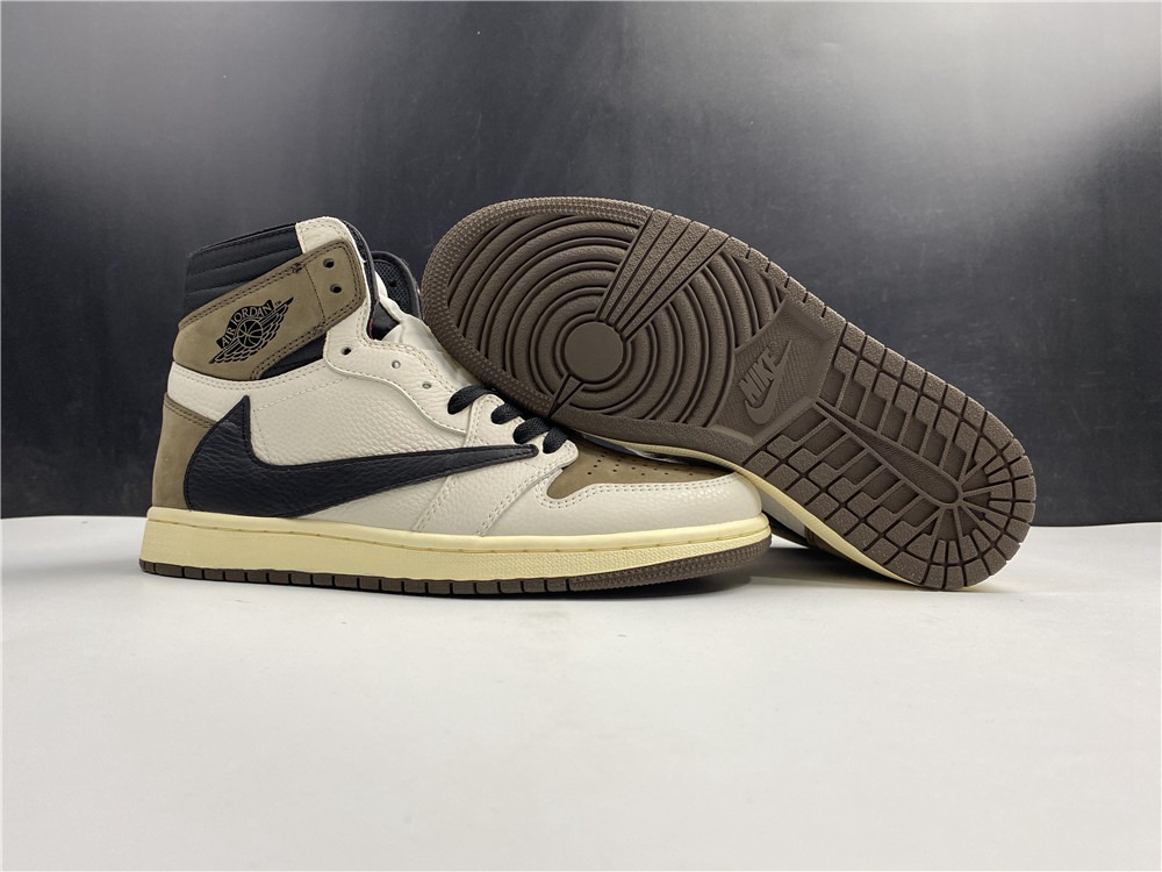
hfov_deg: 67.3
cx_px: 581
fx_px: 873
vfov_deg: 53.1
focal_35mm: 26
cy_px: 436
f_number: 1.8
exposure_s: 1/121
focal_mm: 4.25
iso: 80
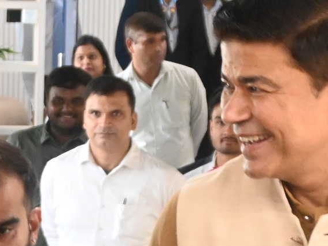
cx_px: -33
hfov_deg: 7.7
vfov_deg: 5.8
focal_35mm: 255
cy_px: 306
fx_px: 2416
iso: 3200
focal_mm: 36
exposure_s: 1/100
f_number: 5.3
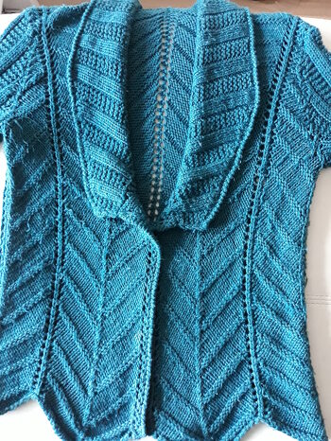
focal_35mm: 27
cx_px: 166
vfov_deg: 65.3
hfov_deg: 51.4
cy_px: 220
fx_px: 344
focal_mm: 3.71
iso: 500
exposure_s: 1/25
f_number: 1.7
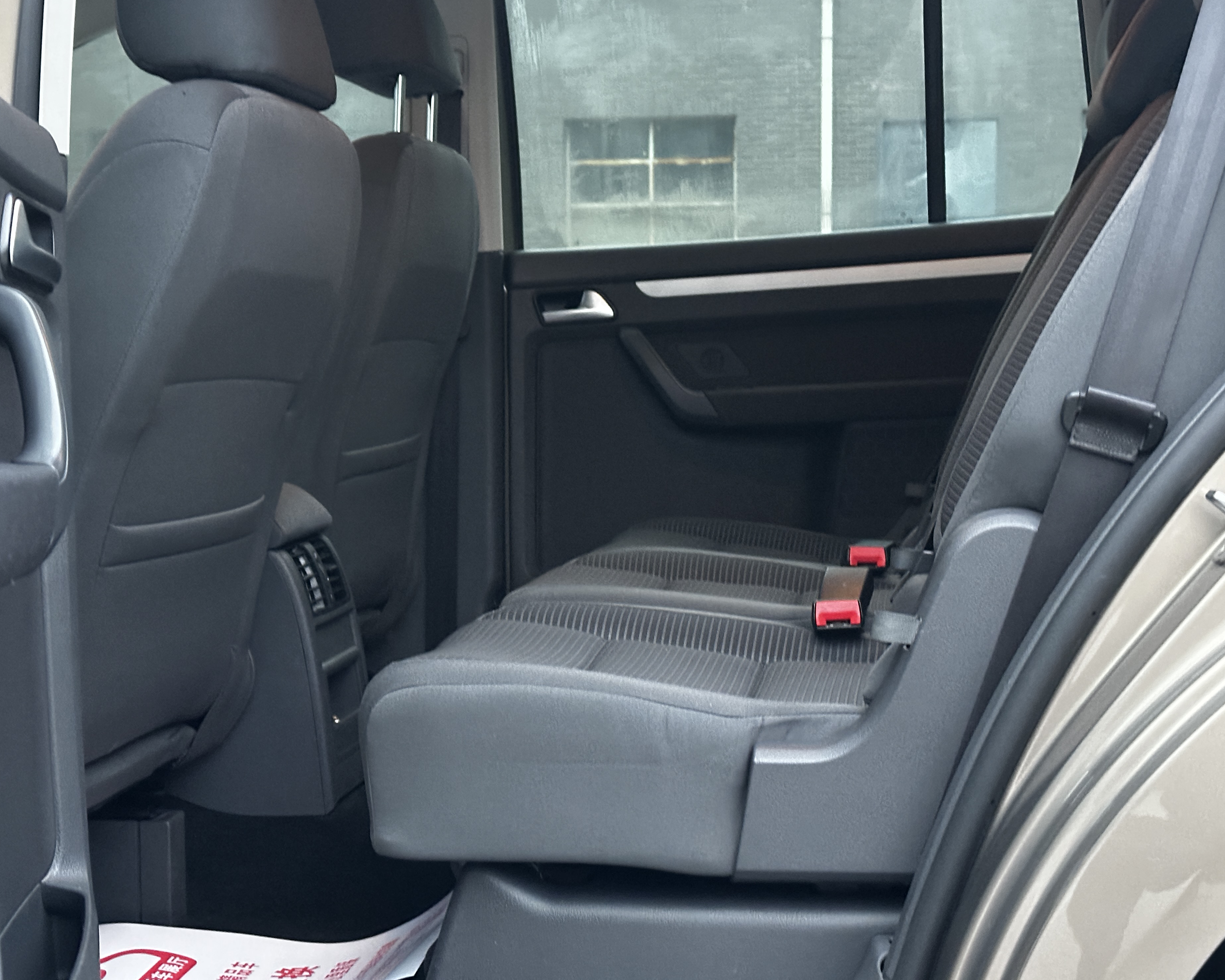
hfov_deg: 36.7
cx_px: 630
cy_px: 483
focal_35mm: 51
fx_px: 1849
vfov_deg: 29.7
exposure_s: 1/30
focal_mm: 6.86
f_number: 1.78
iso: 640
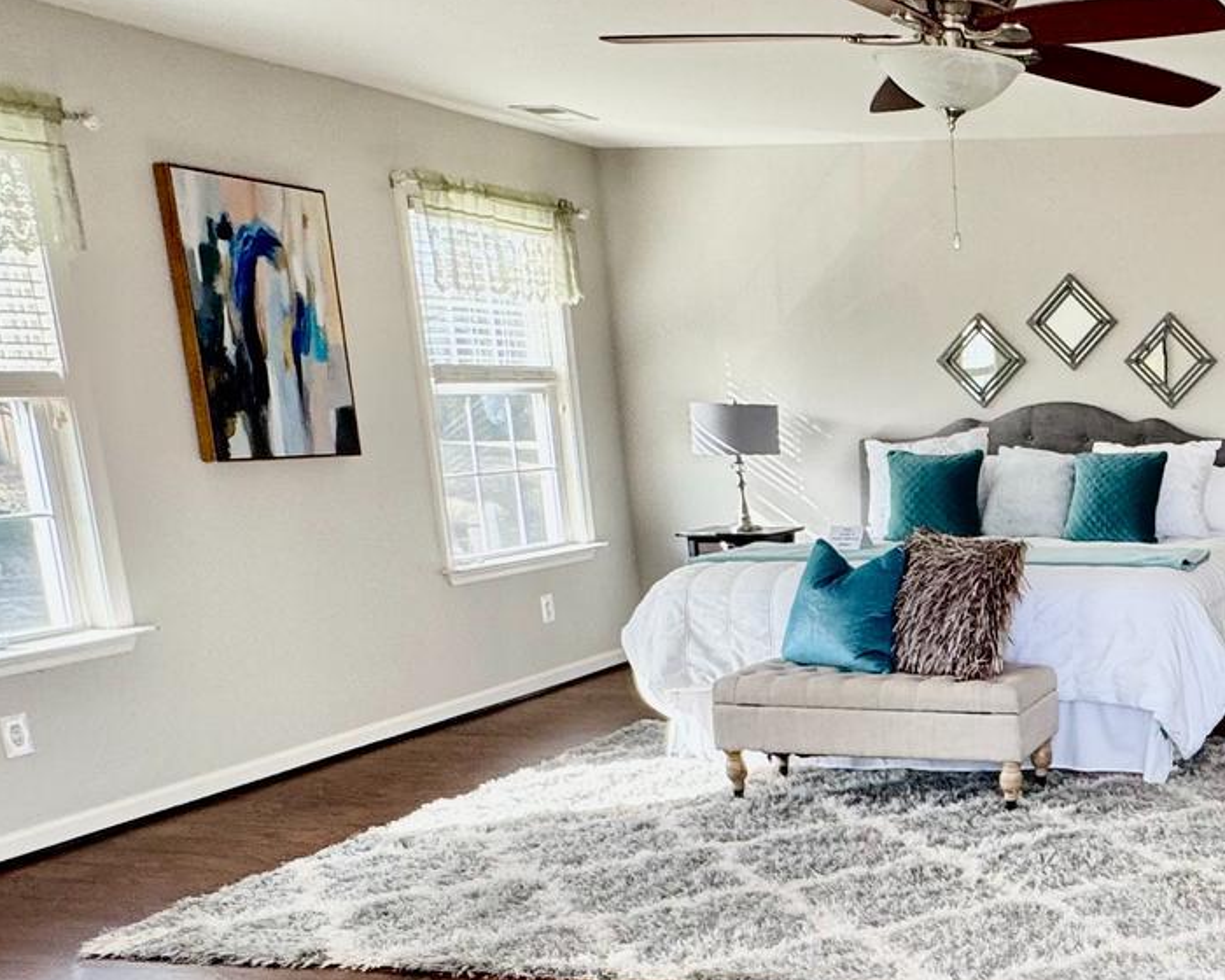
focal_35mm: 40
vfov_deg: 36.6
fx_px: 1450
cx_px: 1283
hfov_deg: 39.2
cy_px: 716
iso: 64
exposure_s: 1/99
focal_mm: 2.22
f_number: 2.2
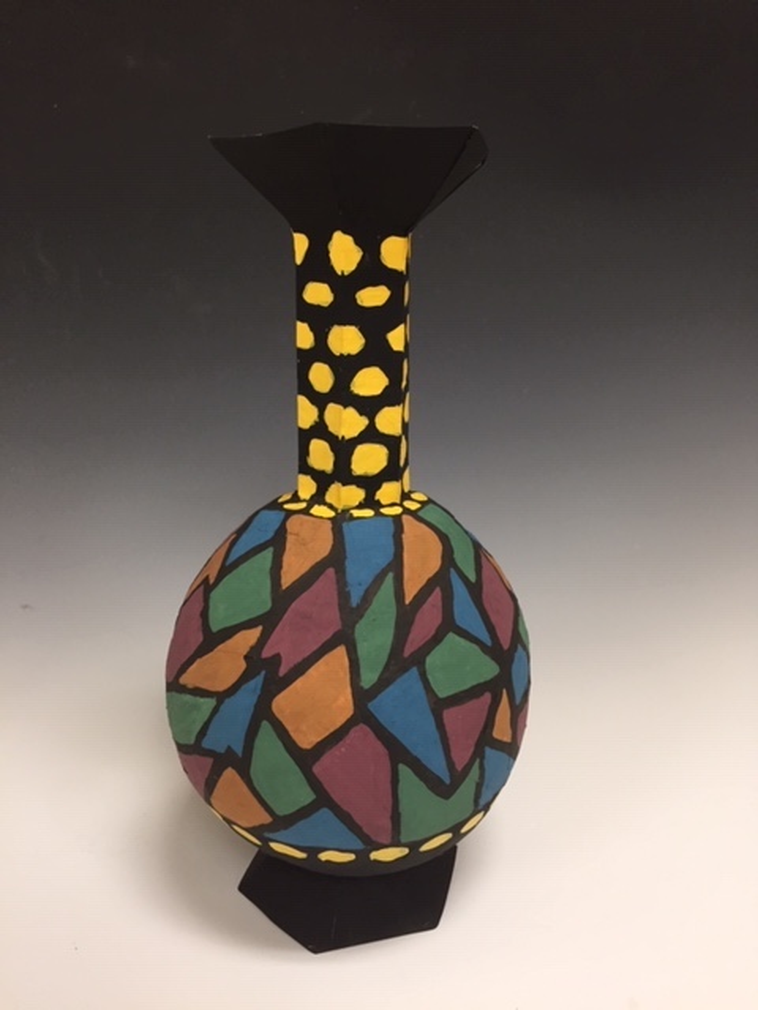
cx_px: 379
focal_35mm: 29
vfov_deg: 61.7
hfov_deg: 48.2
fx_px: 847
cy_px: 505
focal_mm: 4.15
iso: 125
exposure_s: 1/30
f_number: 2.2
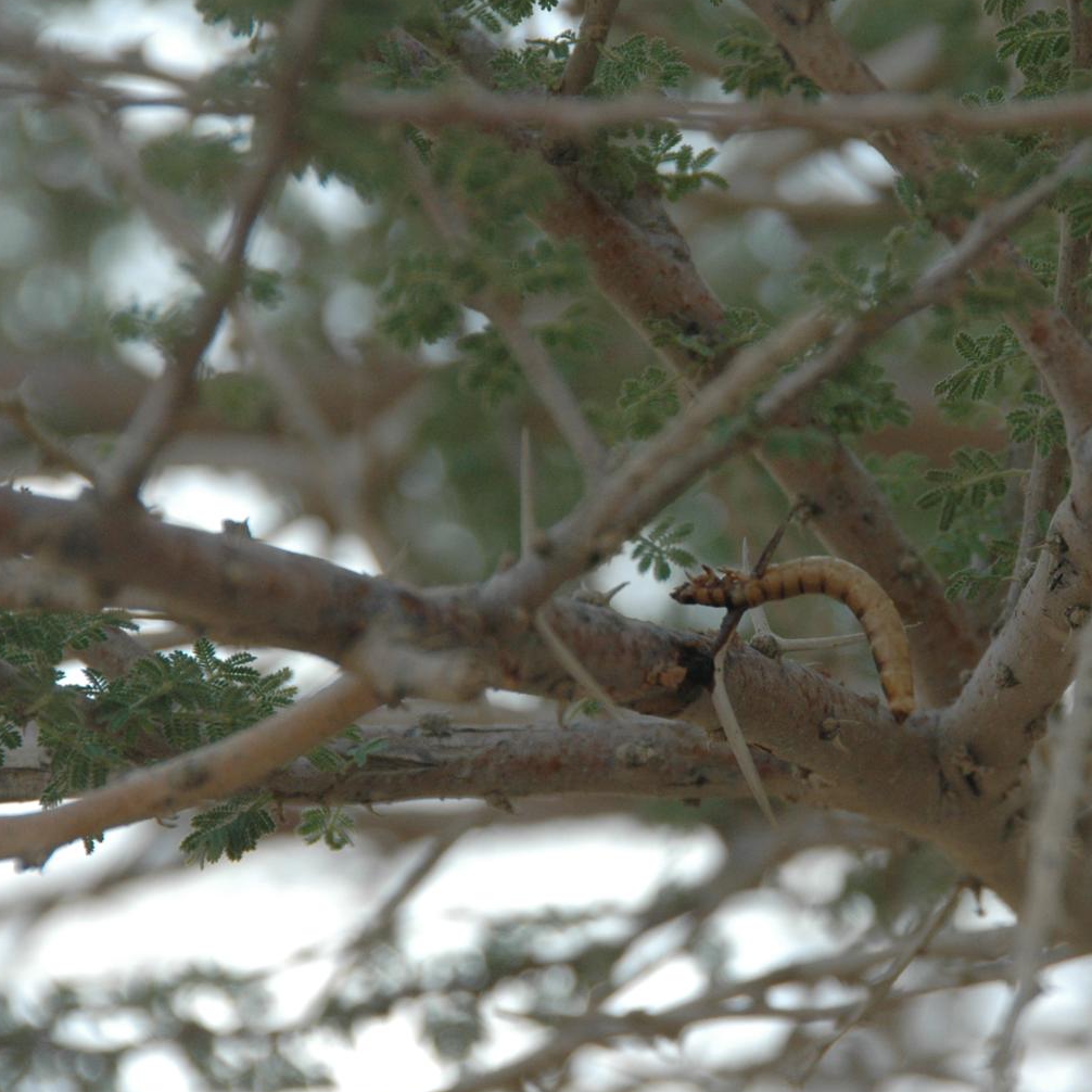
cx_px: 805
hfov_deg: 4.3
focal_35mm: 405
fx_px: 14455
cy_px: 567
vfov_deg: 4.3
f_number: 6.7
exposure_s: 1/750
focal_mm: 200
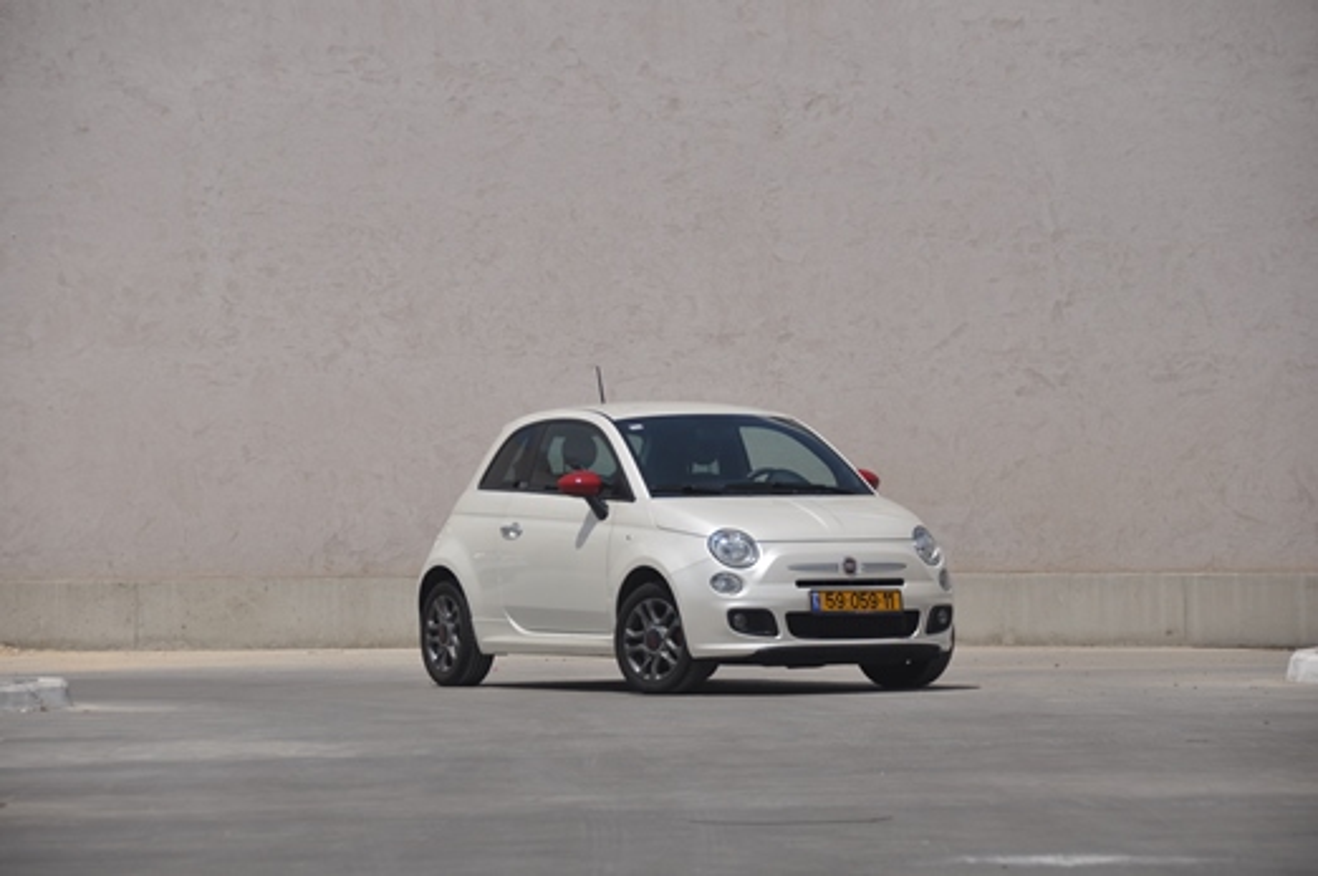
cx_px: 659
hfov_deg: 13.1
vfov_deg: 8.7
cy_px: 438
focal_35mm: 158
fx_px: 5761
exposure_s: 1/3200
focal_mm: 105
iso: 250
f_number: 5.3
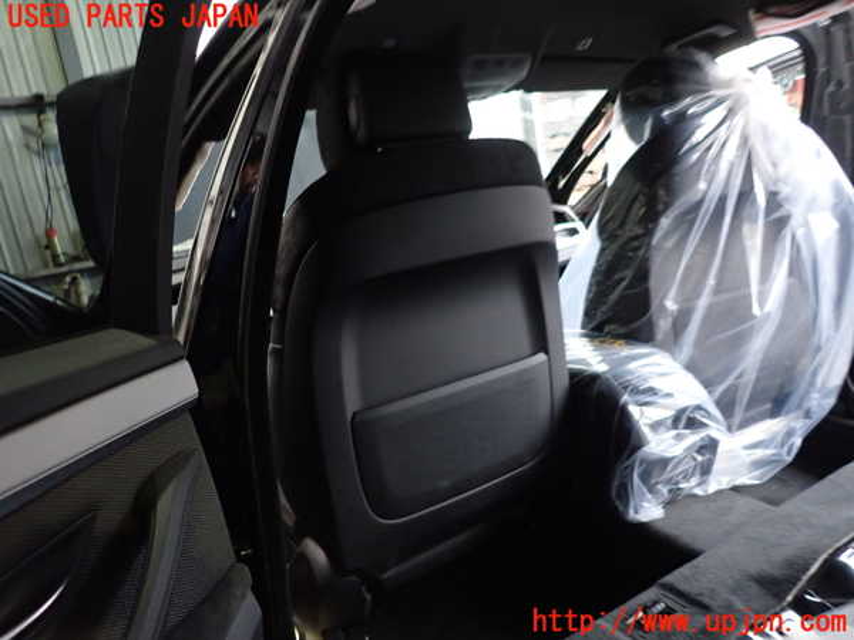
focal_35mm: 25
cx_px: 427
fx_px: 617
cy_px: 320
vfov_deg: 54.9
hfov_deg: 69.4
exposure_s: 1/30
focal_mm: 4.5
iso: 500
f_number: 2
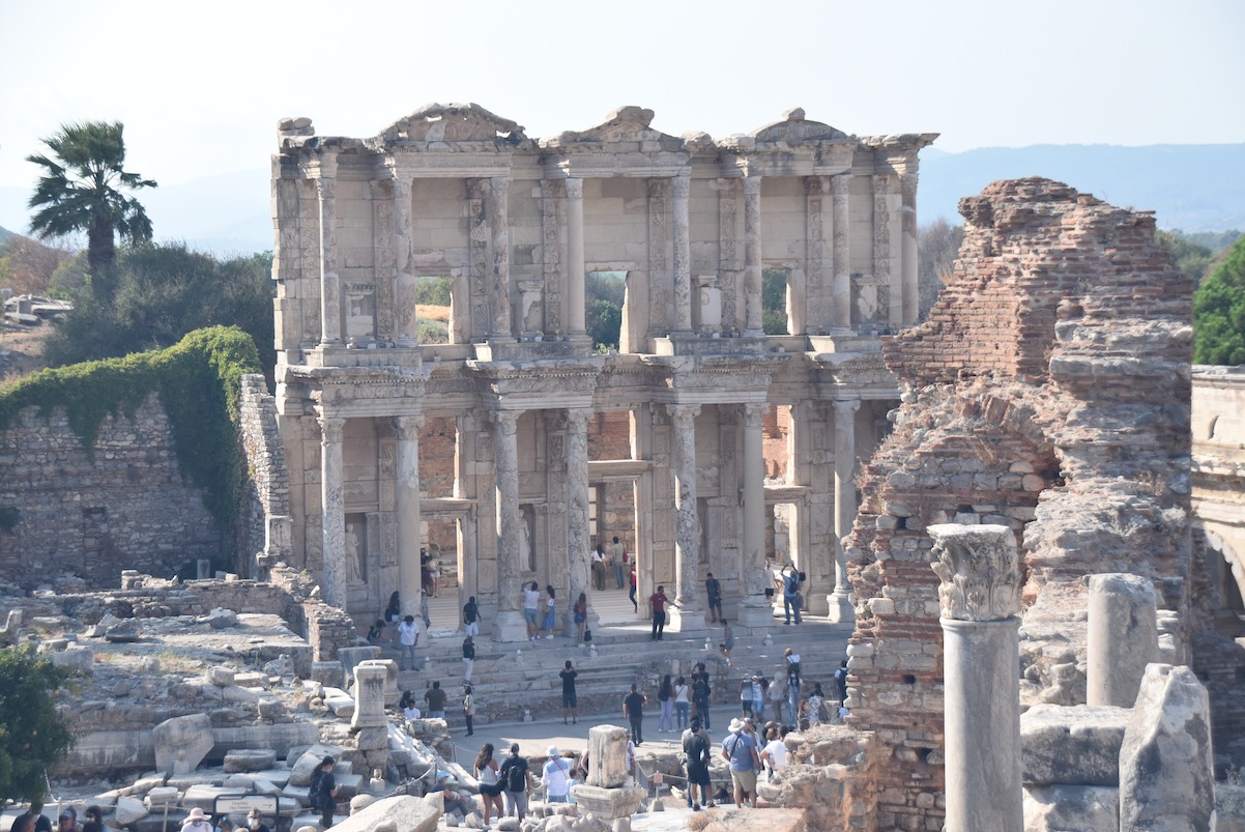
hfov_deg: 20.6
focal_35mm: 99
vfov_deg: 13.8
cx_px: 637
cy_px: 441
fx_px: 3426
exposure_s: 1/320
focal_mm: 62
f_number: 6.3
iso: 400
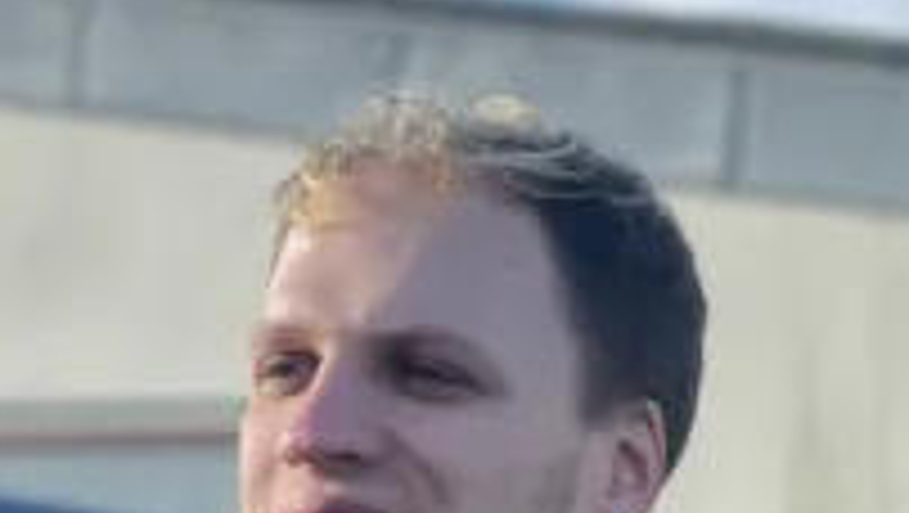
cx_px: 1134
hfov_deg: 10.8
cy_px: 670
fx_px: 4704
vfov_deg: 6.2
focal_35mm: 195
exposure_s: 1/999
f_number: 2
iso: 32
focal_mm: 6
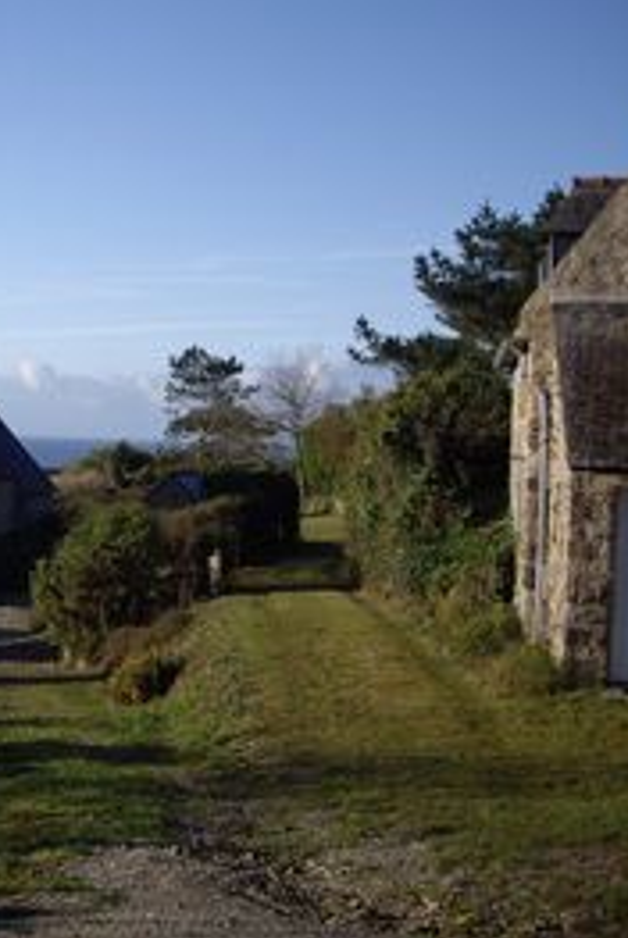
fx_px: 1566
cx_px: -50
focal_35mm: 60
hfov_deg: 21.6
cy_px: 449
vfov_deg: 33.4
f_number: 2.8
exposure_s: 1/800
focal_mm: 7.9
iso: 64
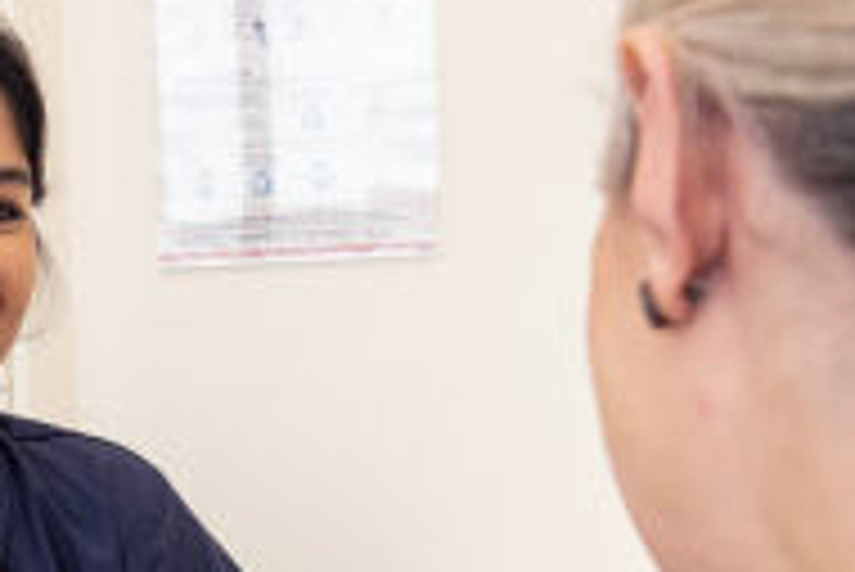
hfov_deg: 20.7
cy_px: 509
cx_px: 50
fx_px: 2282
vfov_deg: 14.1
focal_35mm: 96
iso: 800
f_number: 8
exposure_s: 1/80
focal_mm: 38
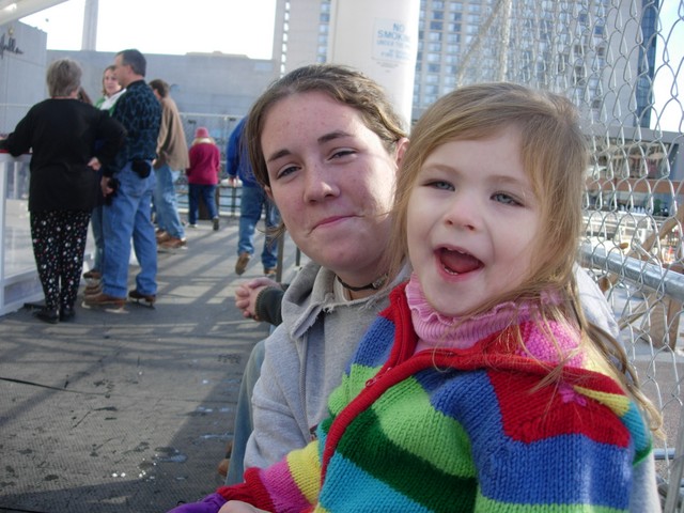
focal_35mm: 38
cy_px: 256
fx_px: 751
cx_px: 342
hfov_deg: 49.0
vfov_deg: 37.7
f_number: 2.8
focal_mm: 7.8
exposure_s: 1/296
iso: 64
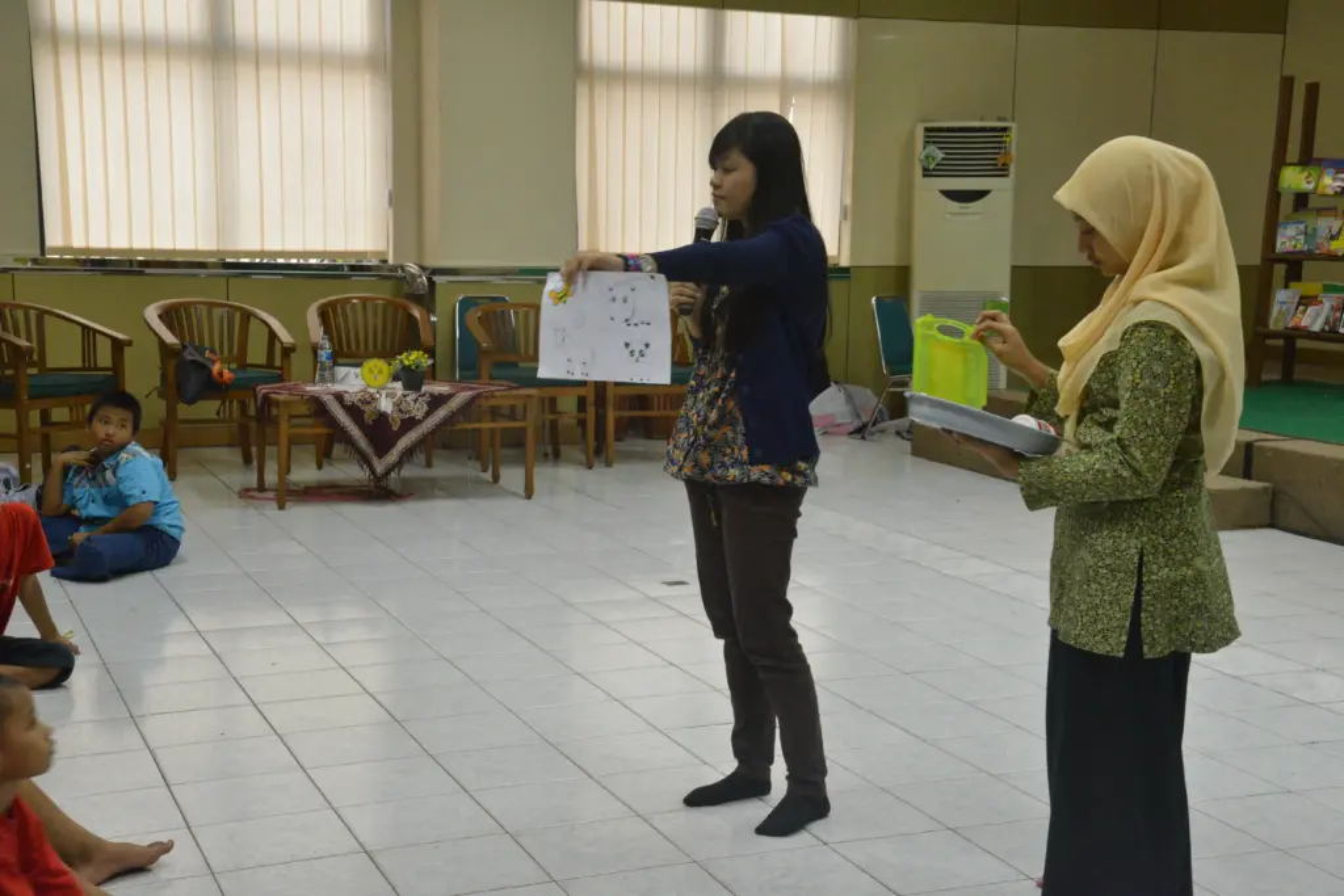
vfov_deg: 27.0
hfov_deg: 39.6
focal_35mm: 50
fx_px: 1867
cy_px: 448
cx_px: 672
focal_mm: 50
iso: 6400
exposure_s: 1/30
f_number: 14
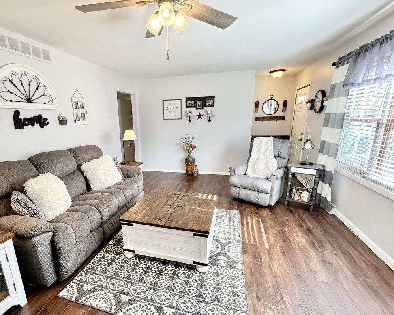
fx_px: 210
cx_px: 168
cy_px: 173
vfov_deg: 73.6
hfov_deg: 85.8
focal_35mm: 18
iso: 250
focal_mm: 2.22
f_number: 2.2
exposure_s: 1/120
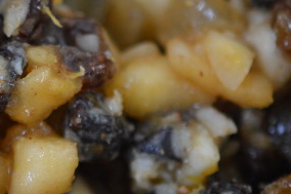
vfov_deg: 6.3
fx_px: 1745
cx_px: -50
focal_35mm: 216
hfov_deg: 9.4
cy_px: 156
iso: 800
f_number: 3
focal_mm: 40
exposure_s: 1/60
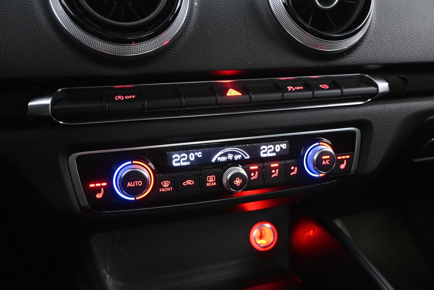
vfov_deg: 42.6
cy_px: 145
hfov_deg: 60.7
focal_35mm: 31
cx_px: 217
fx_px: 371
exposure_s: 1/10
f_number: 3.8
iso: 2500
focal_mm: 20.5
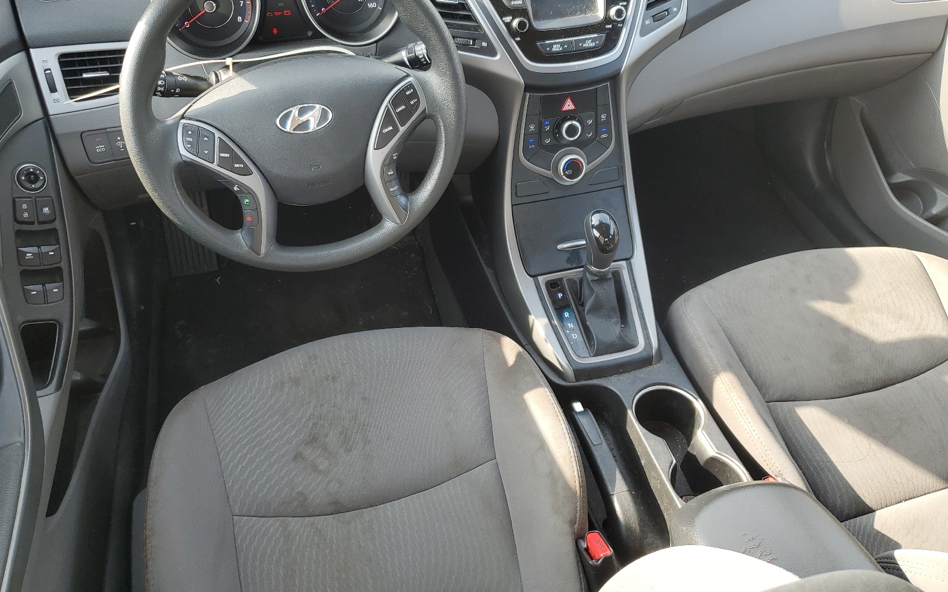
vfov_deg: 44.3
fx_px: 723
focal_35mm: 28
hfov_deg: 66.5
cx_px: 474
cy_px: 244
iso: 50
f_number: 1.5
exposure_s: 1/189
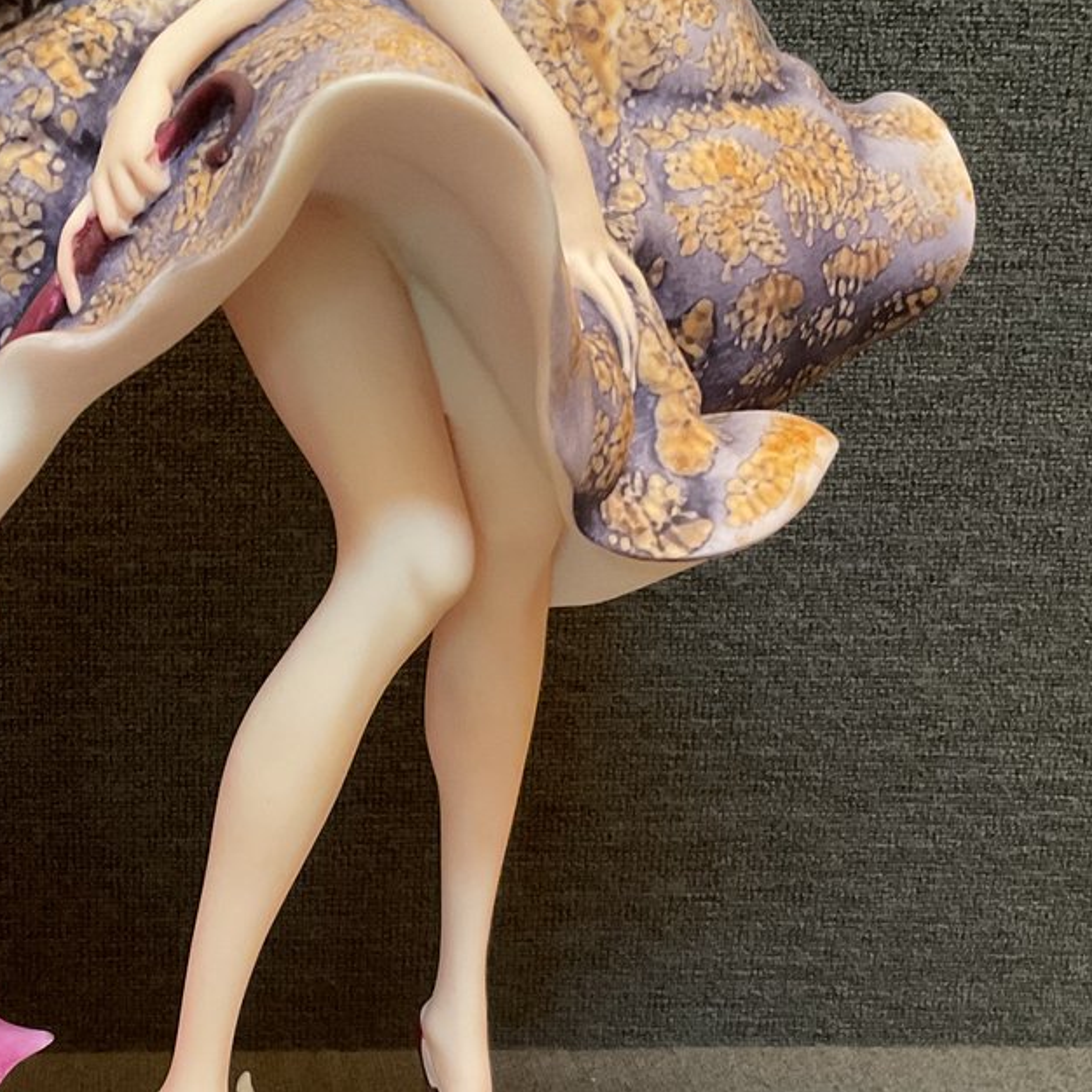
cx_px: 266
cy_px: 828
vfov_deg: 27.3
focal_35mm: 62
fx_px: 2213
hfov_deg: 27.3
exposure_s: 1/40
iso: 320
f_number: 1.8
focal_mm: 3
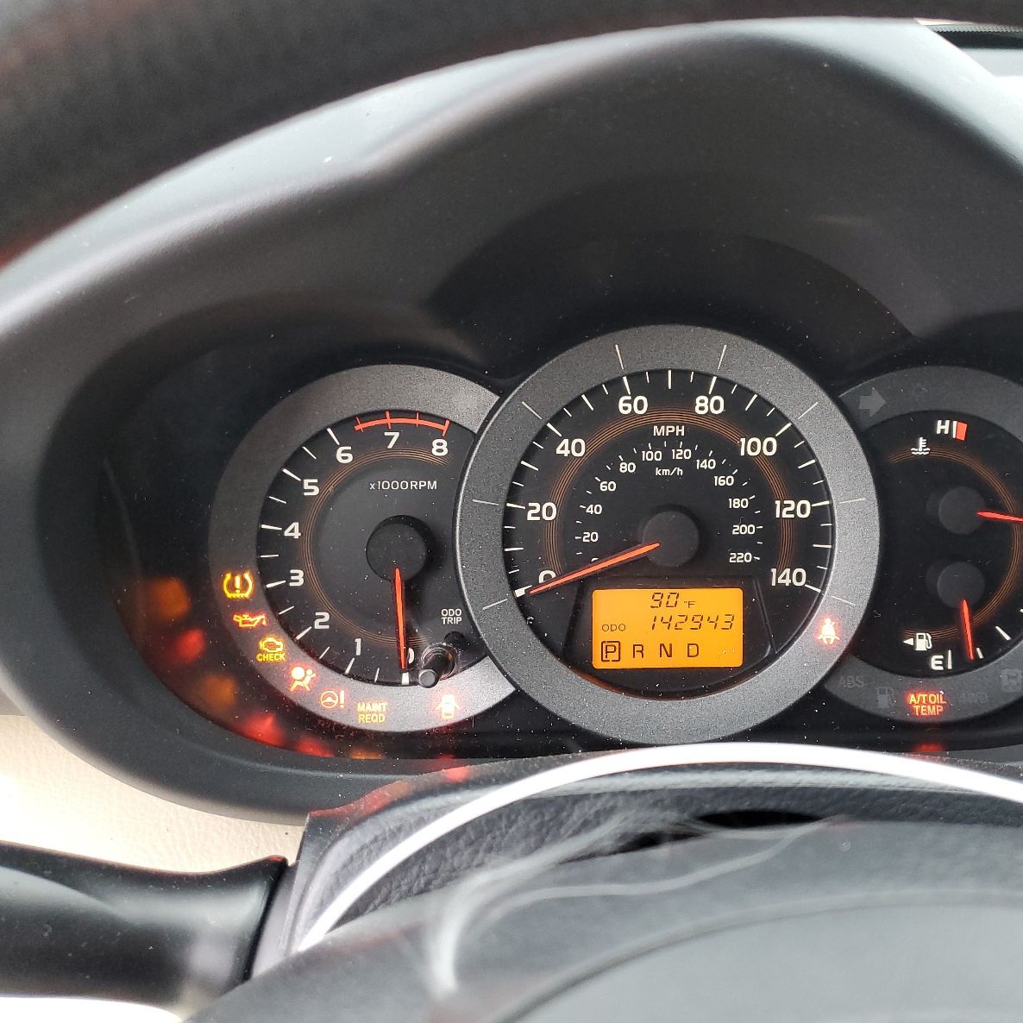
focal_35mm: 31
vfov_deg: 52.5
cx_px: 669
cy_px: 509
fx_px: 1036
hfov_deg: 51.7
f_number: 1.5
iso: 131
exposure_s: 1/60.2
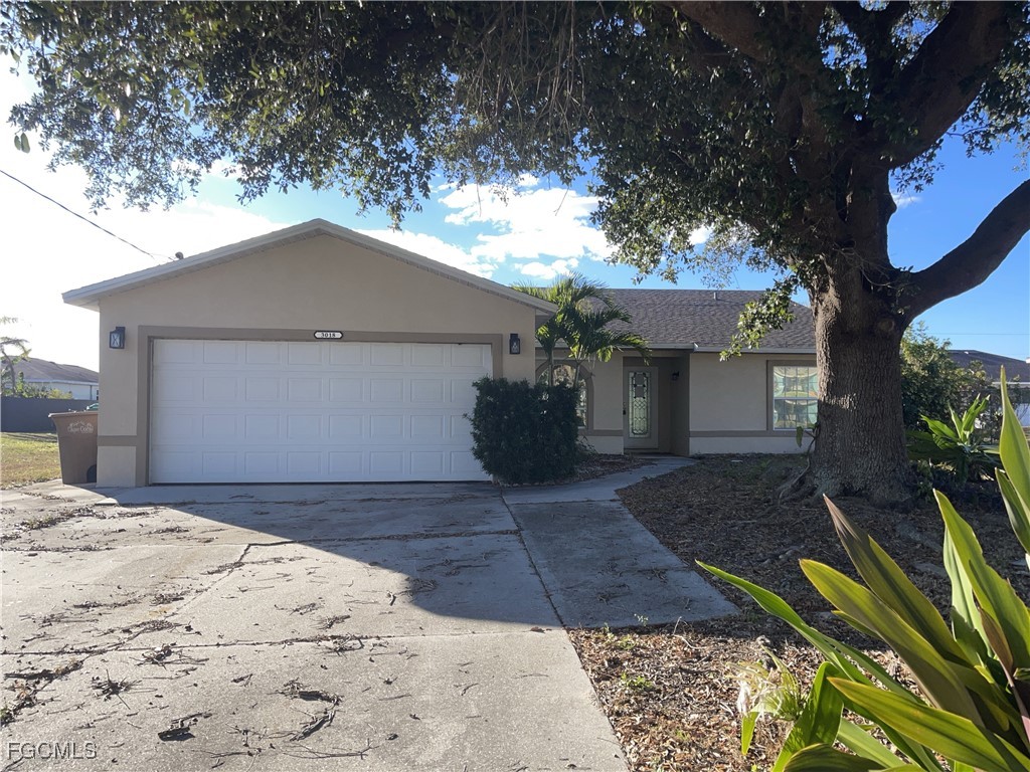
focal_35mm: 25
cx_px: 515
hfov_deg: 69.4
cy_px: 386
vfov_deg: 54.9
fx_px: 744
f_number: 1.6
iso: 40
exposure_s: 1/1767
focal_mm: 5.1
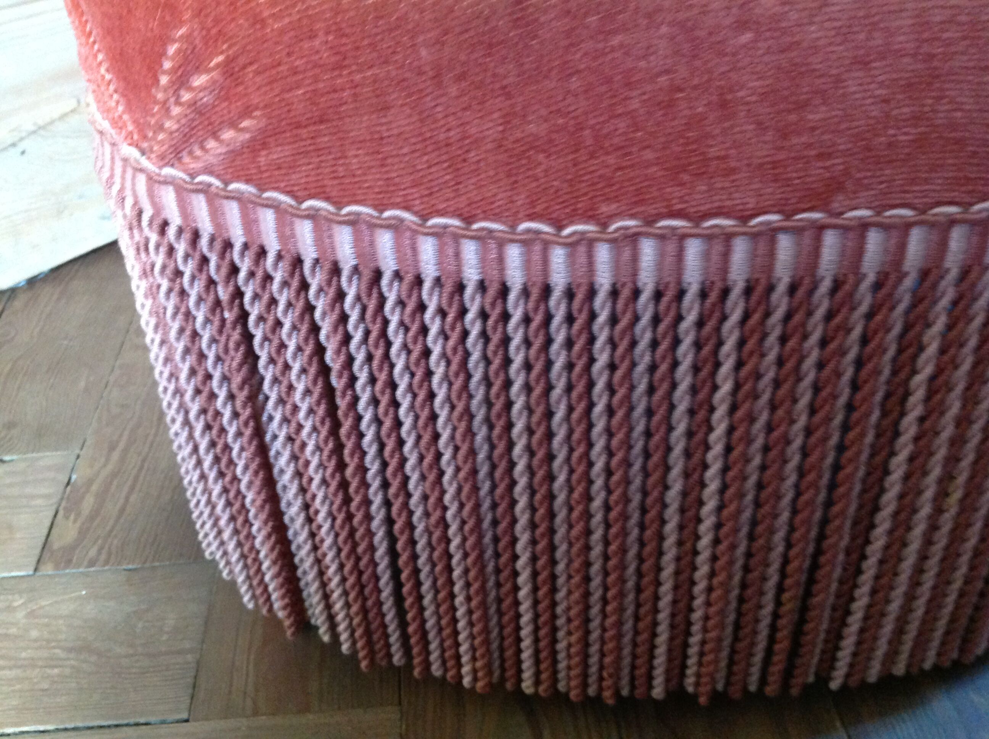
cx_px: 494
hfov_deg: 52.7
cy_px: 370
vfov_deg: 40.6
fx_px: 998
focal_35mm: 35
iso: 400
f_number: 2.4
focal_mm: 4.28
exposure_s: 1/15
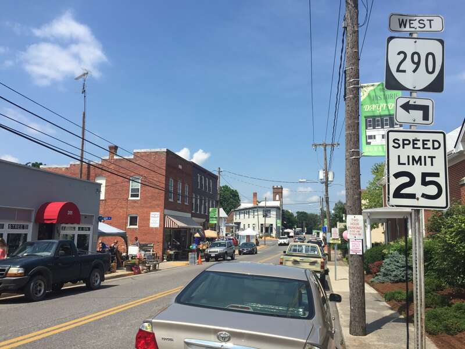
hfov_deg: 61.7
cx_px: 232
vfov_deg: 48.2
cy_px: 174
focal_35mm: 29
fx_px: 390
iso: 32
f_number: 2.2
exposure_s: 1/2083
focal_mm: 4.15
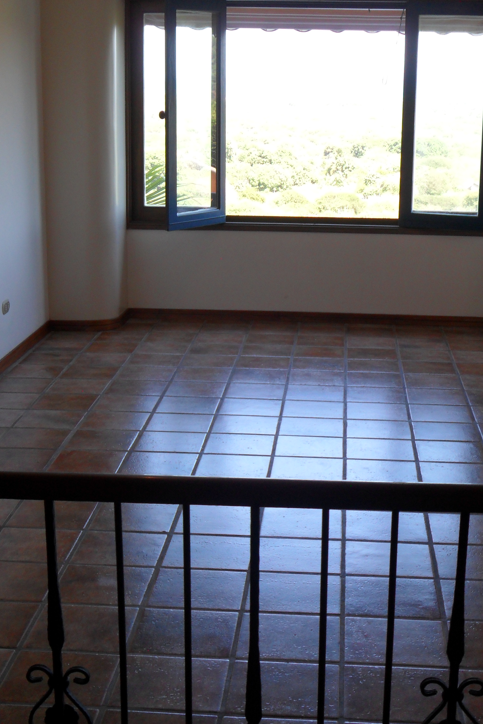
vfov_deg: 31.9
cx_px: 233
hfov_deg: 21.6
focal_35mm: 63
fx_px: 1268
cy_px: 362
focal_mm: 8.1
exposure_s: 1/90
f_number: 3.5
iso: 80
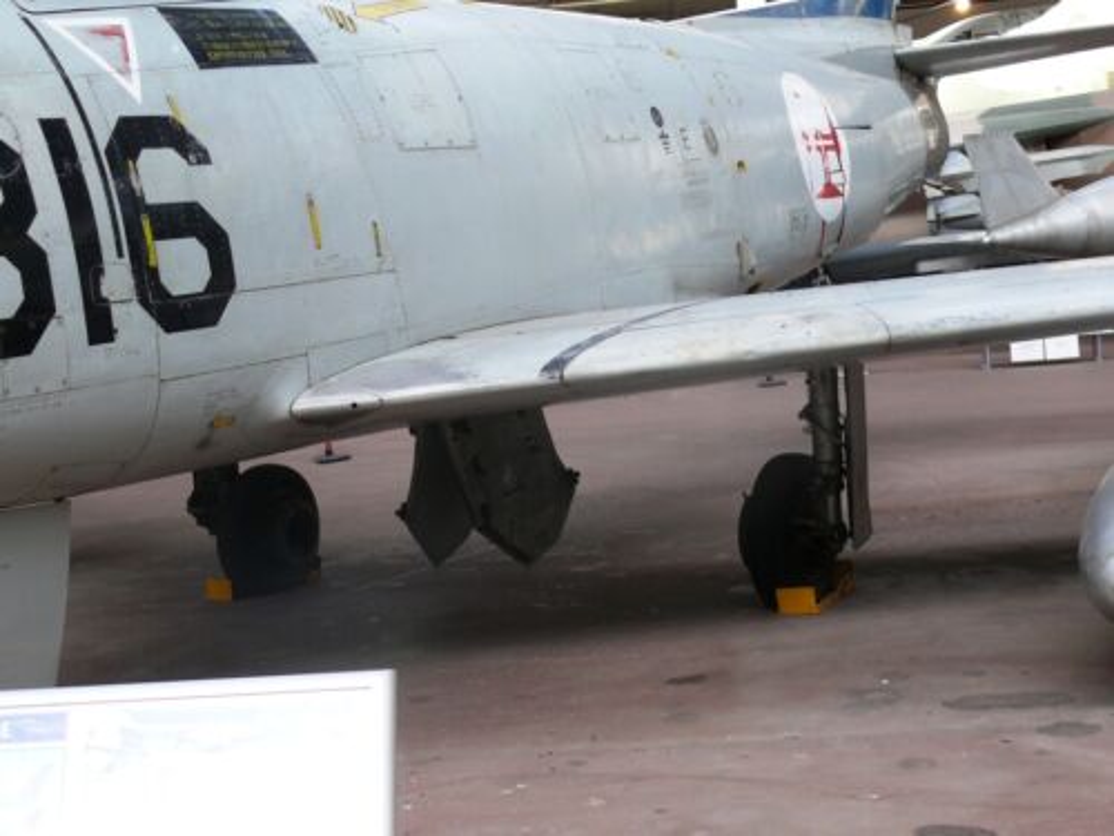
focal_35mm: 61
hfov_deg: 31.7
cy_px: 418
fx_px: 1963
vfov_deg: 24.0
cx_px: 557
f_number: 3.2
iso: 100
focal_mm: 10.2
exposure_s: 1/100
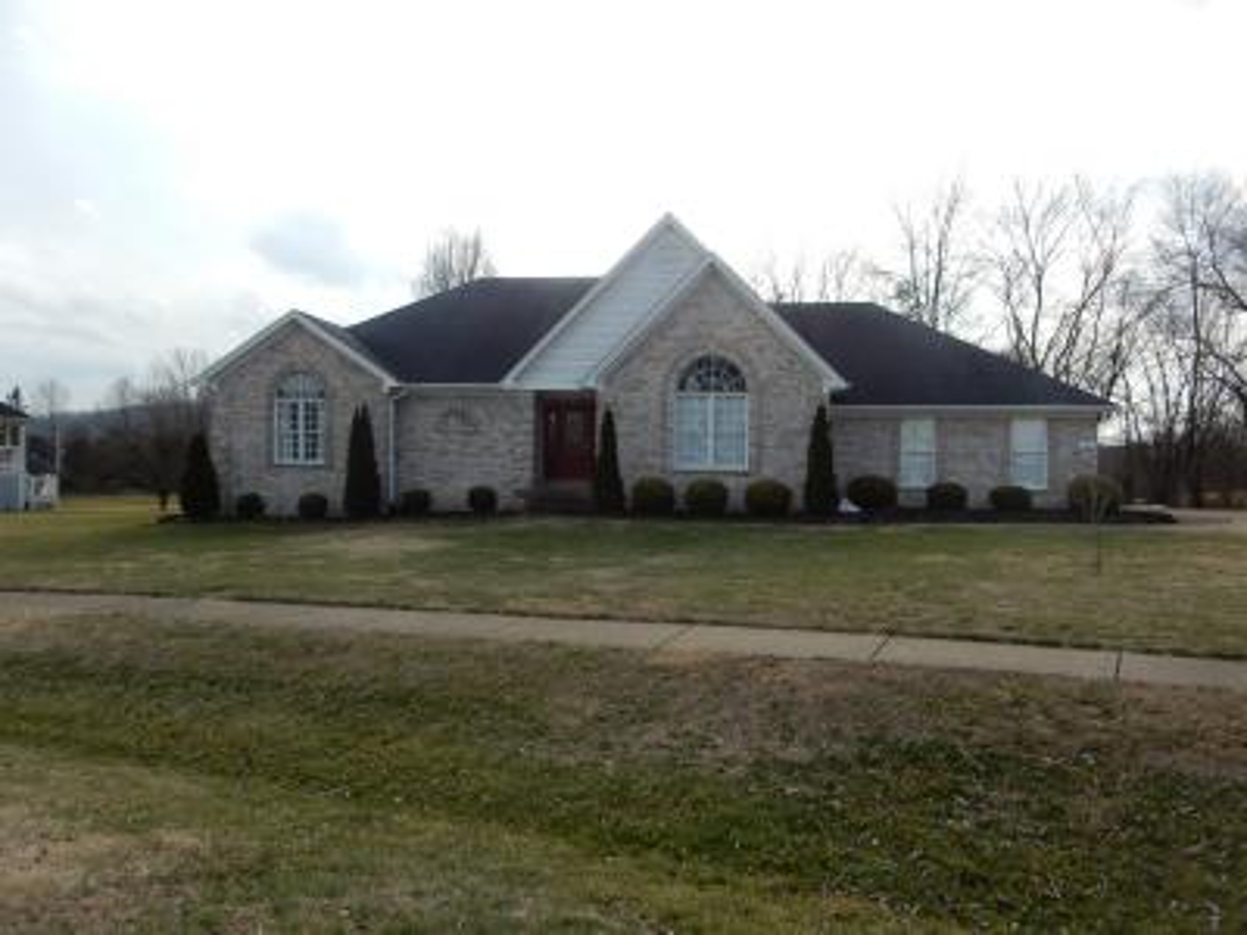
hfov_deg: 69.4
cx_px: 624
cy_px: 468
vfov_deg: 54.9
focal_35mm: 25
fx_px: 901
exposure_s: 1/800
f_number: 3.7
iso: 125
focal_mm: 4.5
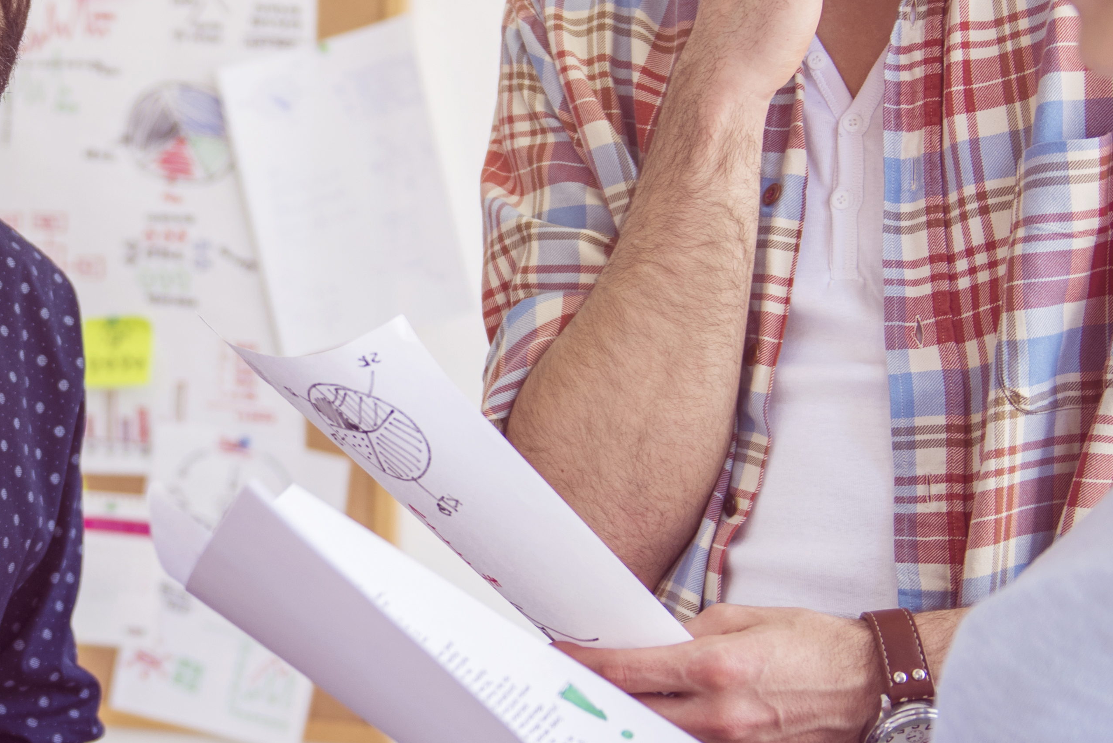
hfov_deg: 17.1
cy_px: 351
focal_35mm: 116
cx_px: -72
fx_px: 3587
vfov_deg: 11.8
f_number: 2.8
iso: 100
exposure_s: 1/100
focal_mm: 40
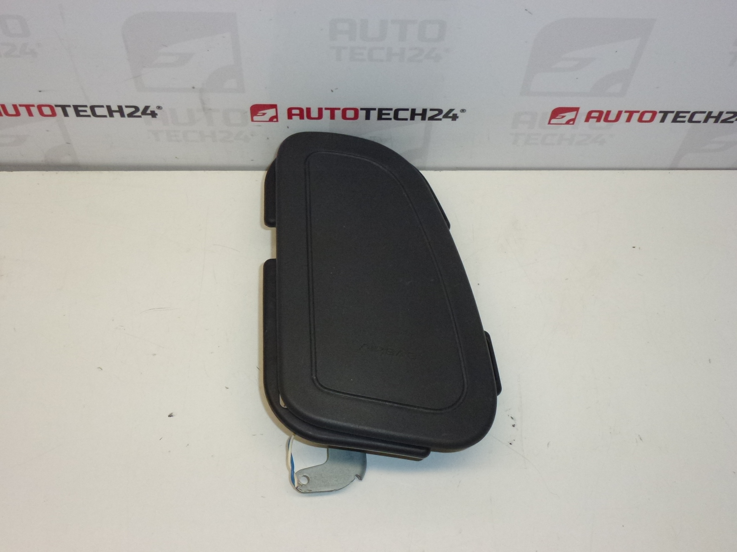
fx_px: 873
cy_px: 276
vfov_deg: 35.1
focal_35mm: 41
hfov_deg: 45.8
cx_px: 368
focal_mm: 7.4
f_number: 3.9
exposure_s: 1/250
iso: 400
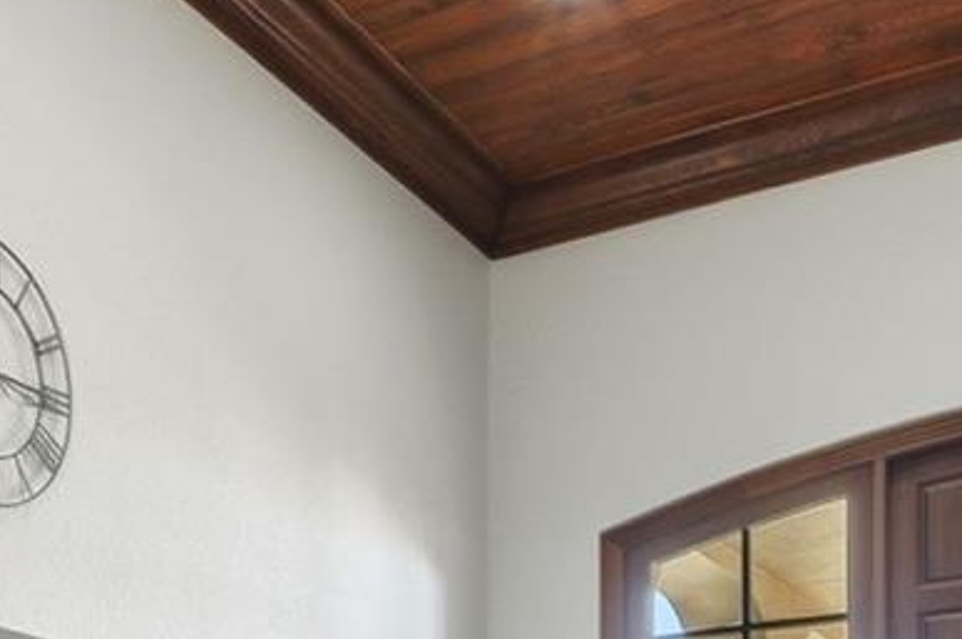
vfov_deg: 18.0
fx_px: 1737
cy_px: 1026
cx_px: 229
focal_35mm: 65
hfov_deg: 30.4
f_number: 7.1
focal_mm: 10.5
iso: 100
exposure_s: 1/60
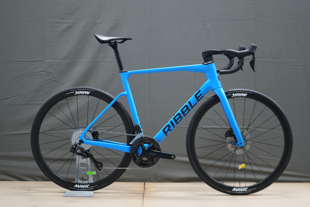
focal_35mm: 70
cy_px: 104
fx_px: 603
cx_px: 155
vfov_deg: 19.5
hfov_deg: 28.8
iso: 100
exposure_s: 1/15
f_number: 2.8
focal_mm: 70
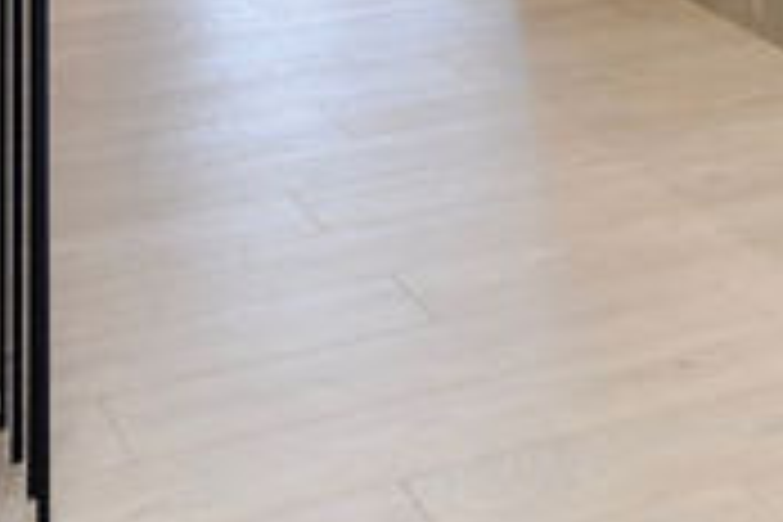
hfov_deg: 20.7
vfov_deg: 12.1
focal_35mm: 97
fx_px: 2108
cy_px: -601
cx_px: 680
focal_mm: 11
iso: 200
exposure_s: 1/100
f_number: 5
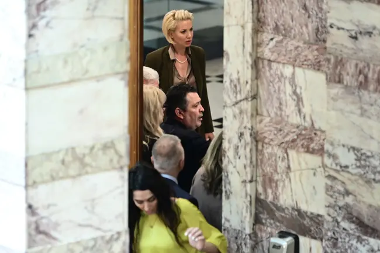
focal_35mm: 300
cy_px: 126
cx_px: 190
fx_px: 3166
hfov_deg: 6.9
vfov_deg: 4.6
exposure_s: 1/160
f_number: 3.5
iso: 800
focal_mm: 200
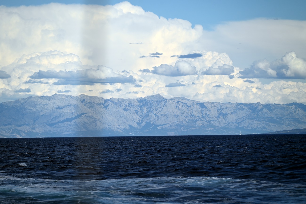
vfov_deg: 6.2
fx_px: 1870
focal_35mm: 220
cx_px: 153
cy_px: 102
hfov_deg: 9.4
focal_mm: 220
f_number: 6.3
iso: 100
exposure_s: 1/1250
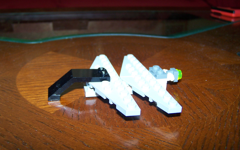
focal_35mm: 41
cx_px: 121
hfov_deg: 48.2
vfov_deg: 31.2
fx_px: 268
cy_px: 70
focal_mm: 6.3
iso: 80
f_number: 2.8
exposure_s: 1/60
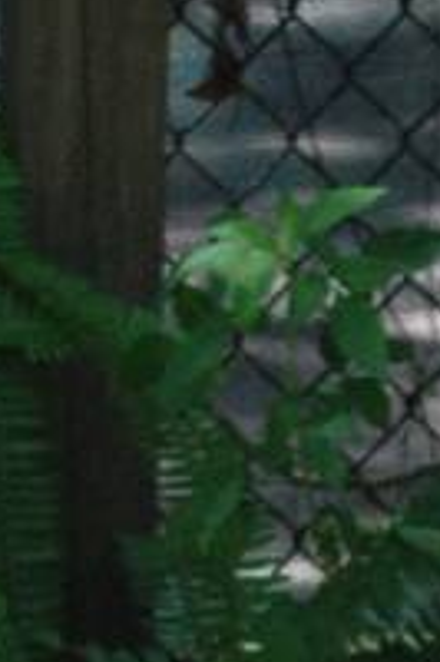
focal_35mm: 1141
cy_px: 1216
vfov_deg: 1.8
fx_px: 20953
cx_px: -1396
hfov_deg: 1.2
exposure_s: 1/320
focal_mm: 95
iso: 400
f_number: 4.2
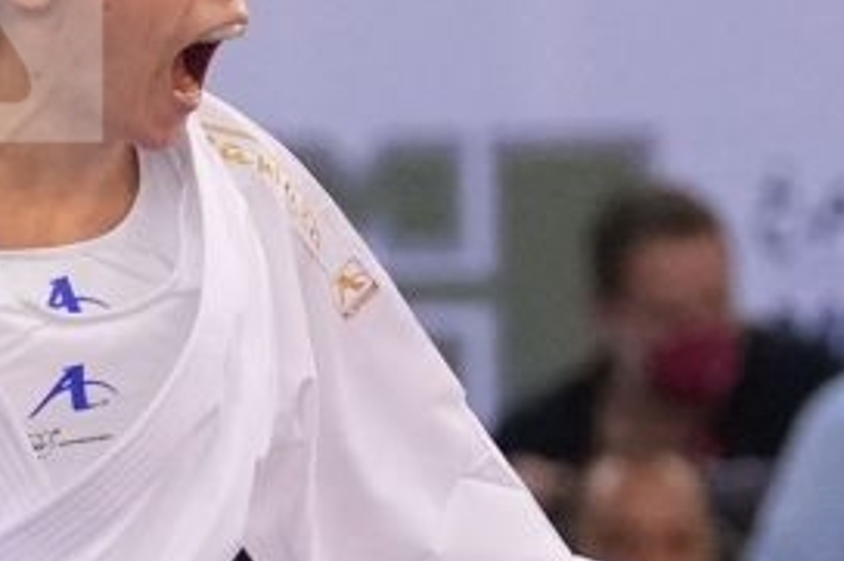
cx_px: -186
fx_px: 32614
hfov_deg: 1.5
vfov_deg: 1.0
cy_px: 958
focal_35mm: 1392
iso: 2500
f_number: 2.8
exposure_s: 1/1000
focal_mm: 140
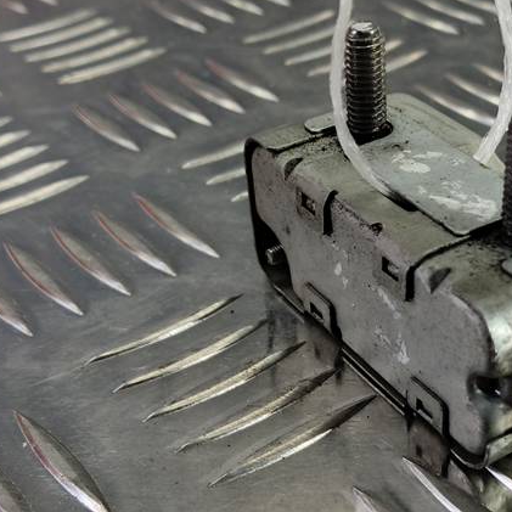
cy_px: 338
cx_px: 372
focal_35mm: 58
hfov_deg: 29.2
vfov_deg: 29.4
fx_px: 971
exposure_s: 1/50
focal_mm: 4.11
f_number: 1.6
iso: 112
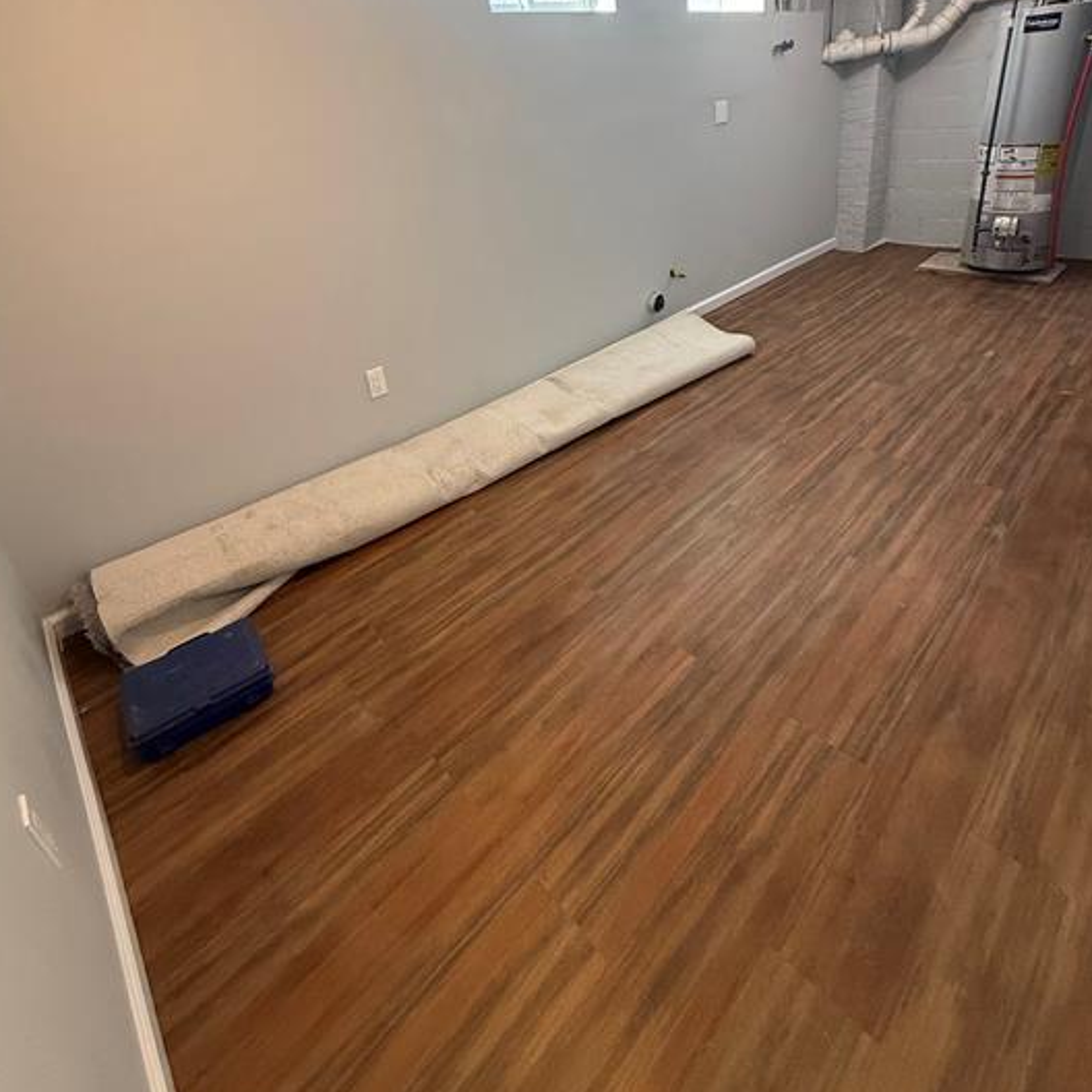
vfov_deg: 78.7
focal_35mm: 18
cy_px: 387
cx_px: 571
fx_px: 642
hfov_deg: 80.7
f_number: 2.2
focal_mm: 2.22
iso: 500
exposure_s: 1/120
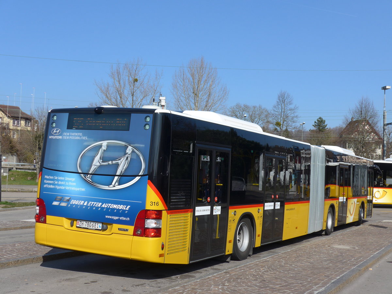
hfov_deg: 38.9
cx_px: 196
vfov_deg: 29.7
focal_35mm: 49
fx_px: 555
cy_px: 147
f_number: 3.2
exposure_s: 1/1300
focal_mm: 10.1
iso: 80
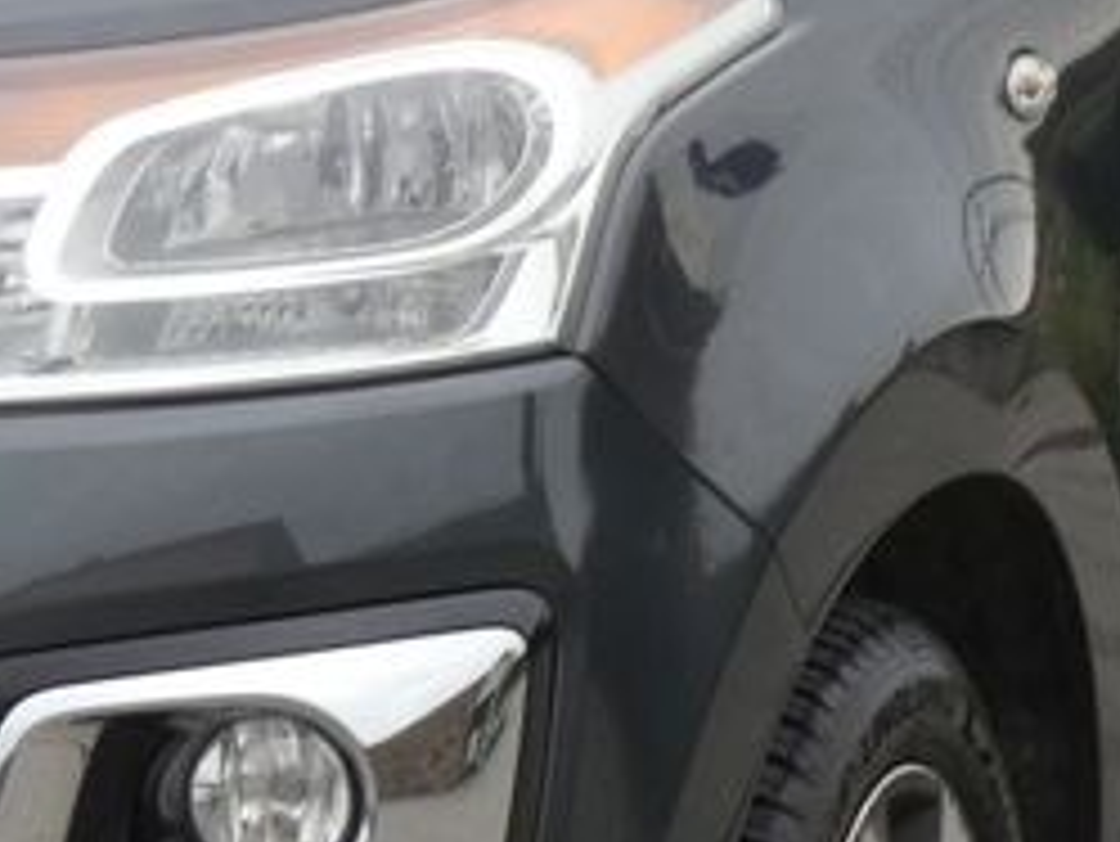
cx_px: -148
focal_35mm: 481
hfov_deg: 4.1
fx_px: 15570
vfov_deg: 3.1
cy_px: 311
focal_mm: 21
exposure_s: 1/100
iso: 80
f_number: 5.6
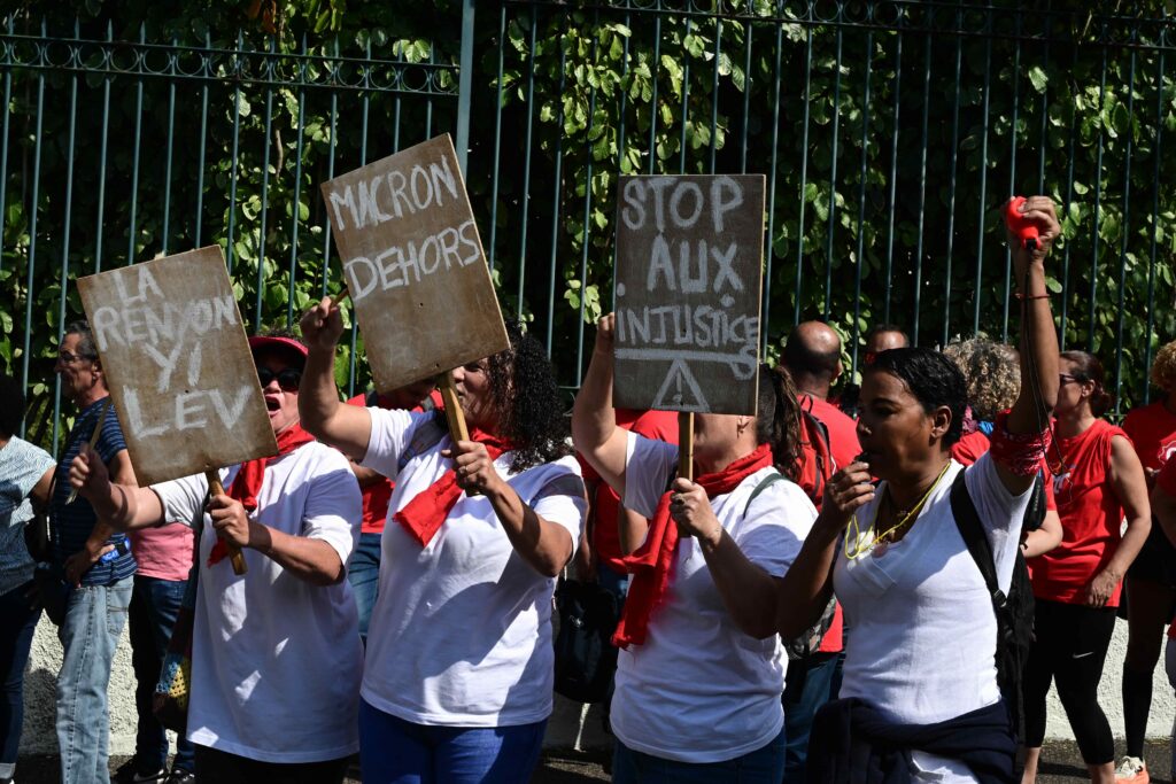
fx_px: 1699
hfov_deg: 38.2
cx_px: 588
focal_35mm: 52
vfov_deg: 26.0
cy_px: 392
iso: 200
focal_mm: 52
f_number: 10
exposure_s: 1/400
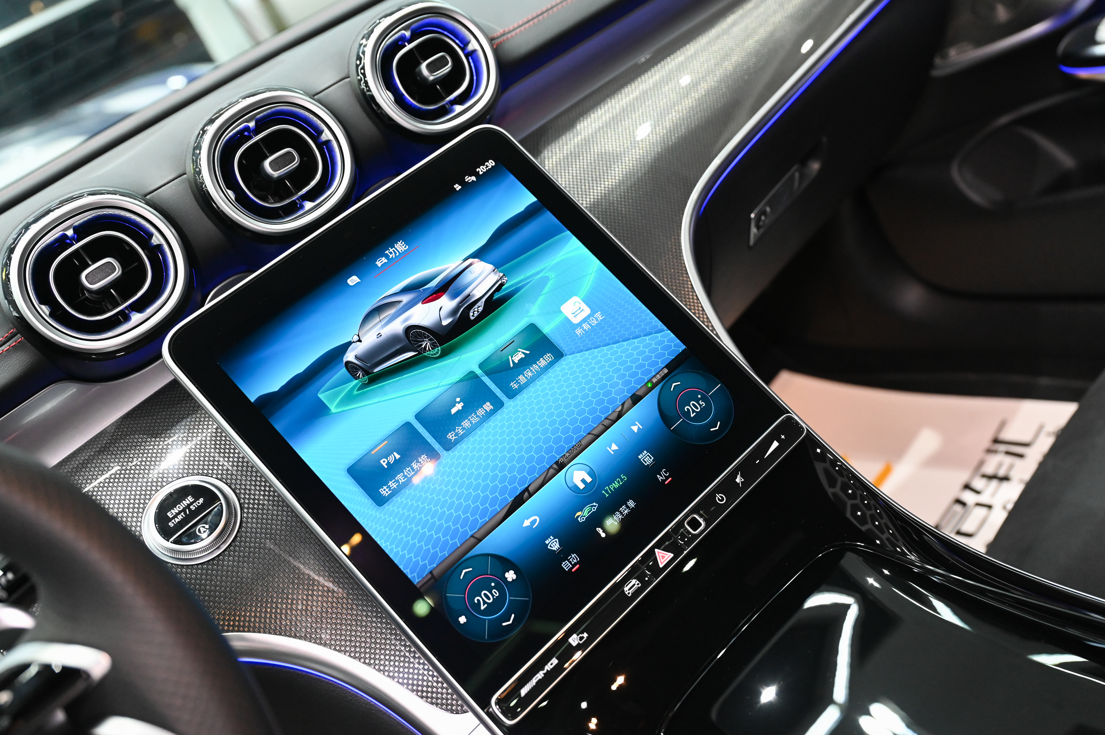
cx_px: 552
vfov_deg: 38.3
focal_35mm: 34
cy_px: 368
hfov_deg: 55.1
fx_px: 1058
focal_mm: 34.5
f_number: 4.5
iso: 4000
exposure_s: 1/160
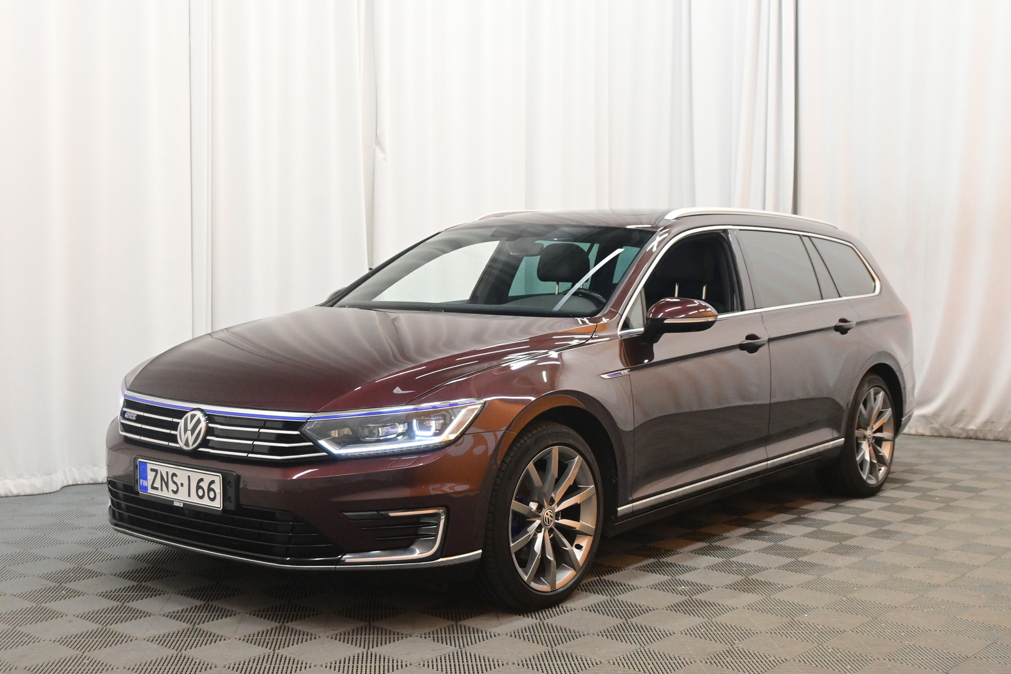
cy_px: 337
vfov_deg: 30.8
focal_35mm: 44
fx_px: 1222
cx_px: 506
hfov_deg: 45.0
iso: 4500
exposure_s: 1/50
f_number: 5.6
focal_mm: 29
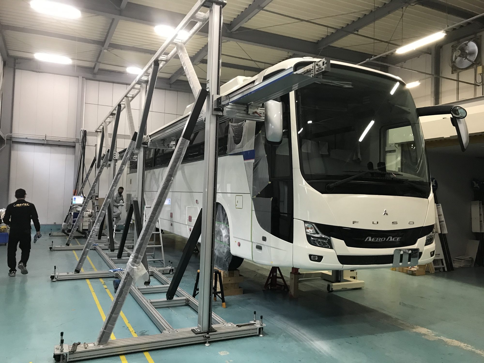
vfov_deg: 49.7
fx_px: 391
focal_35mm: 28
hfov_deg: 63.4
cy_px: 182
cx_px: 242
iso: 50
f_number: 1.8
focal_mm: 3.99
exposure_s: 1/15
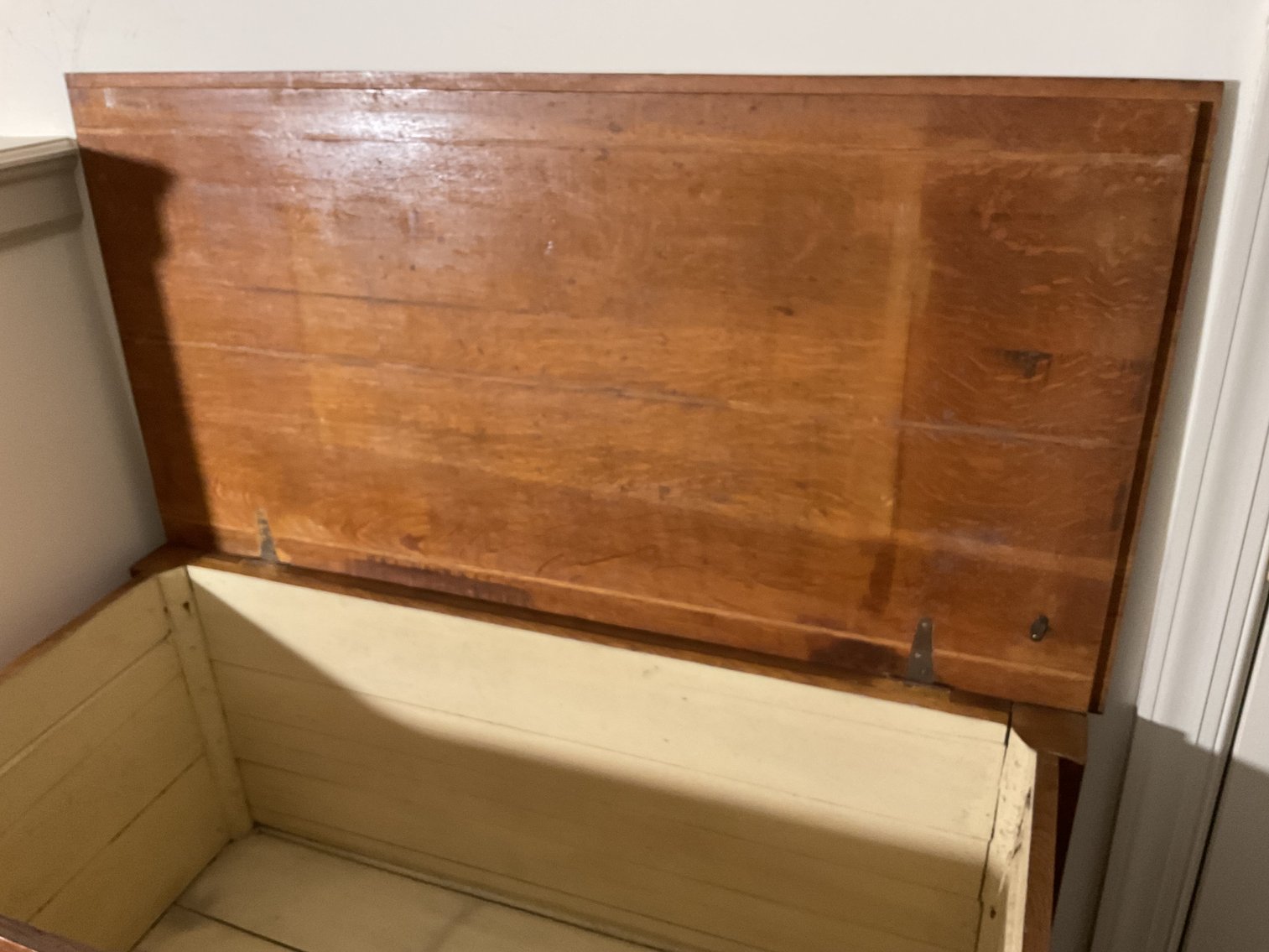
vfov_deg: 48.2
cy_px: 476
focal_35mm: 29
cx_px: 634
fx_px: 1063
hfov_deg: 61.7
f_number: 1.8
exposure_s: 1/40
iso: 250
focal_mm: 3
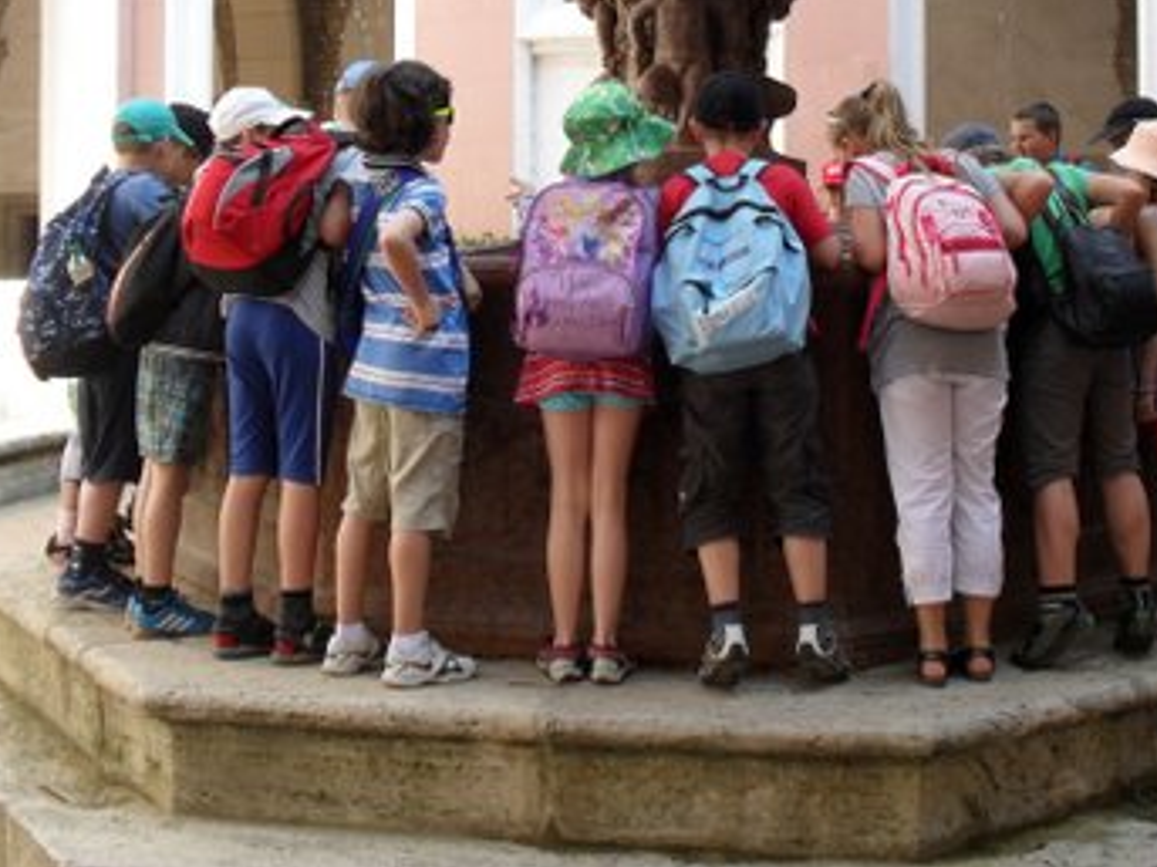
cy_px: 263
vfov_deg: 29.4
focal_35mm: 49
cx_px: 725
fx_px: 1637
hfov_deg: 38.7
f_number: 3.2
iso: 100
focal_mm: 6.3
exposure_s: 1/125
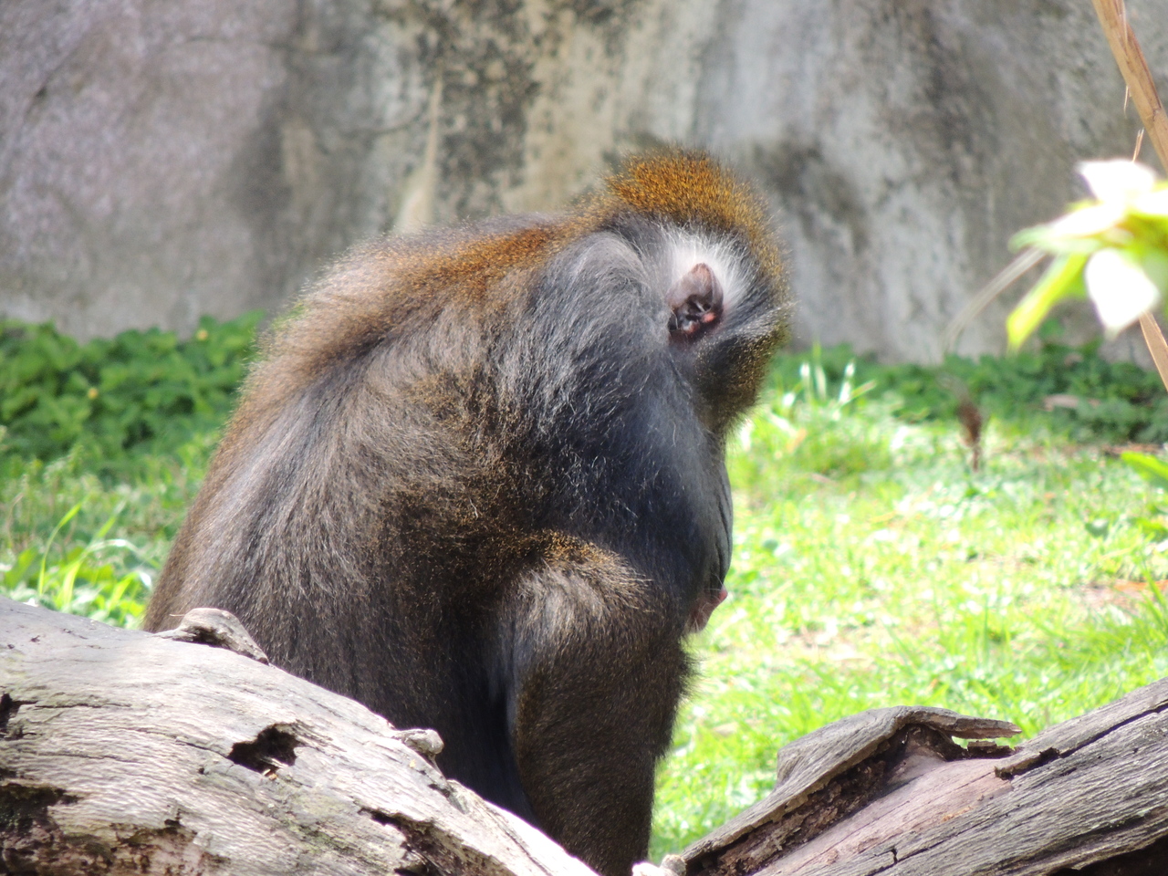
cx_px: 584
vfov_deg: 1.5
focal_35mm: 1000
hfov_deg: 2.0
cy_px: 438
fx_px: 33742
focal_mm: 180
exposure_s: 1/250
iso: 400
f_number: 5.9
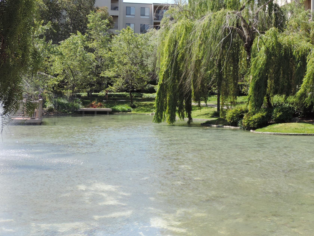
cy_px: 98
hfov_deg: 33.1
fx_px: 526
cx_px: 185
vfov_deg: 25.2
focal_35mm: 58
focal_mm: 7.6
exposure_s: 1/320
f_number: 3.4
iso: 80
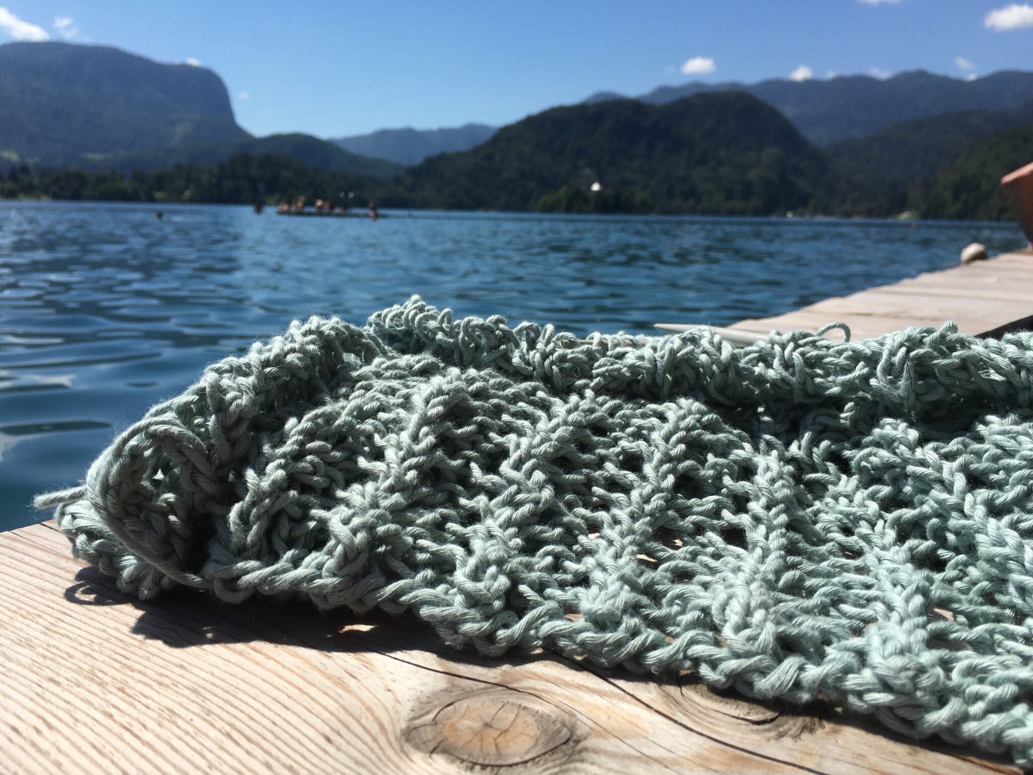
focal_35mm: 29
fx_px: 865
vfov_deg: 48.2
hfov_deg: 61.7
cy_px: 388
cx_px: 516
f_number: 2.2
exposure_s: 1/2331
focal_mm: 4.15
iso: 25
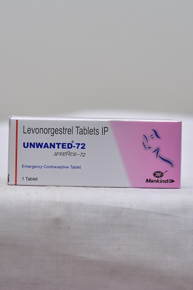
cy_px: 145
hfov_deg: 11.4
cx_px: 96
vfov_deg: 17.1
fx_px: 966
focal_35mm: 120
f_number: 4.5
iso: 1600
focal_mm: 120
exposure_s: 1/125
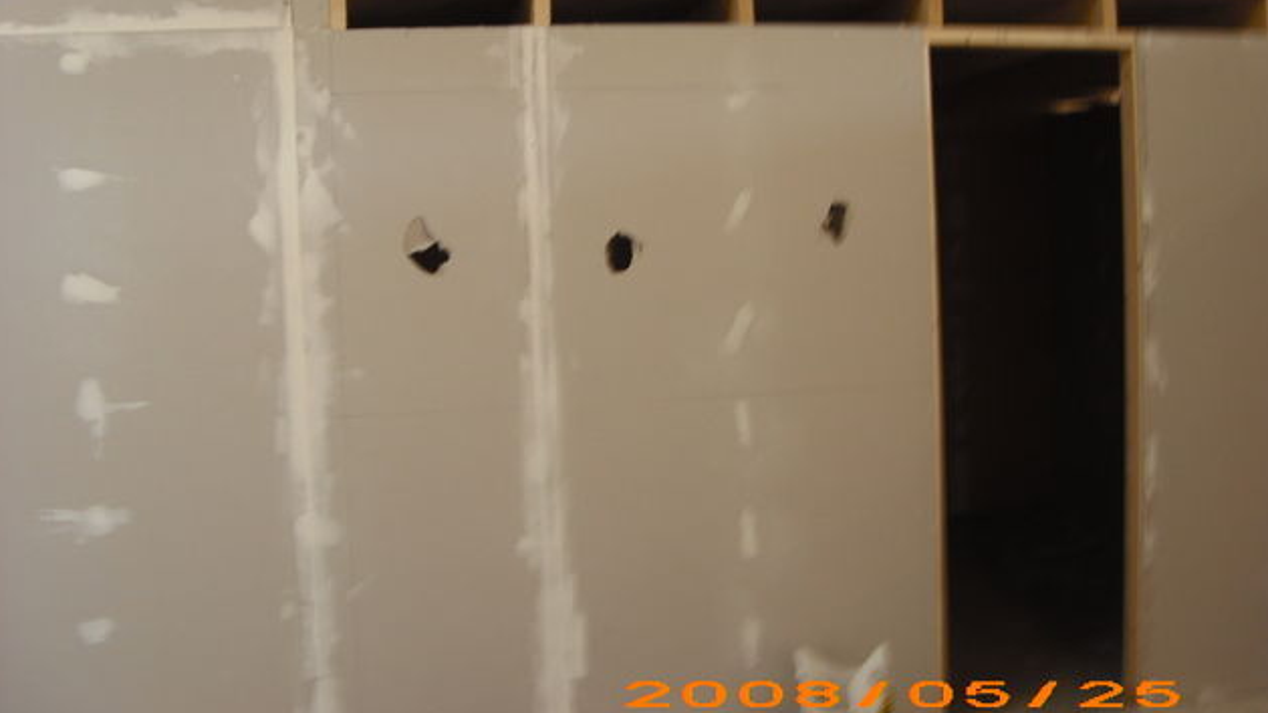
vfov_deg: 28.9
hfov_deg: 49.4
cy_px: 268
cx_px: 637
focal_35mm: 41
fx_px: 1379
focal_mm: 6.2
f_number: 2.7
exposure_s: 1/20
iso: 100
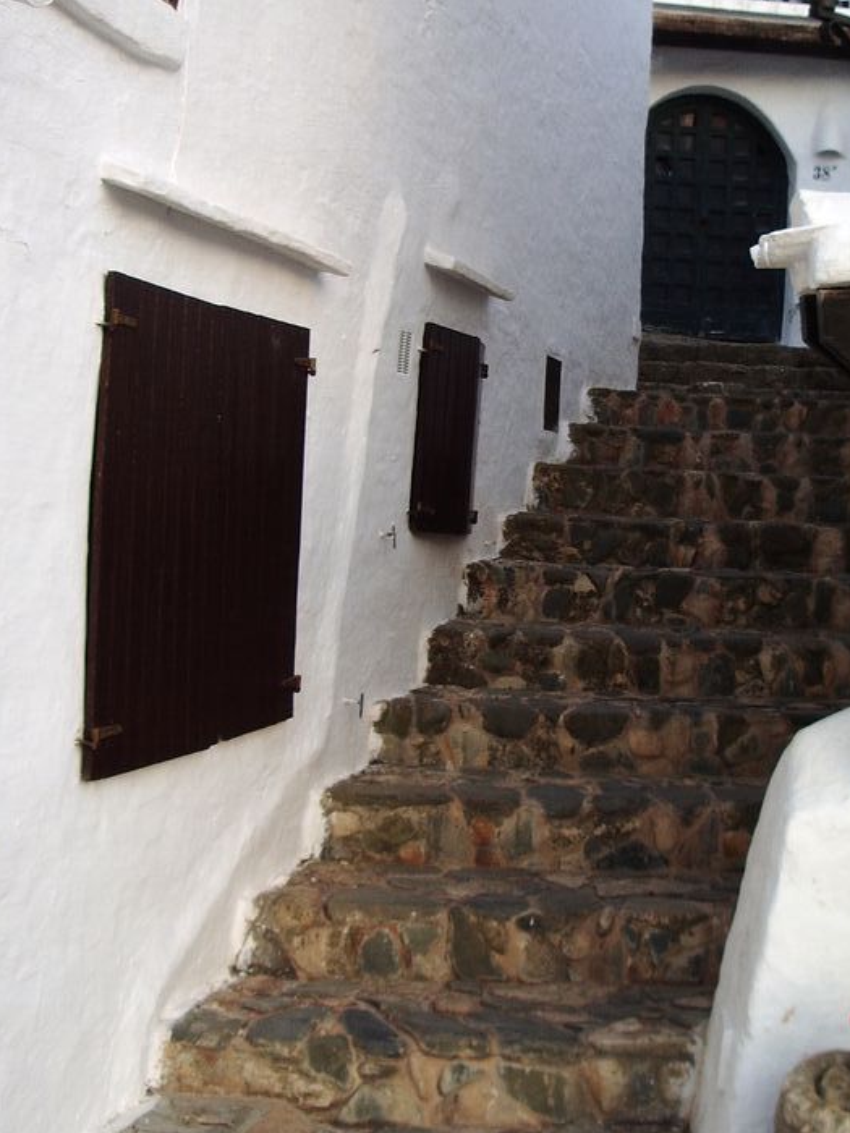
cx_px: 606
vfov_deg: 32.1
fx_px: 1964
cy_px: 489
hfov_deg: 24.2
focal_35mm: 60
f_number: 2.8
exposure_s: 1/160
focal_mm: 6.8
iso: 50
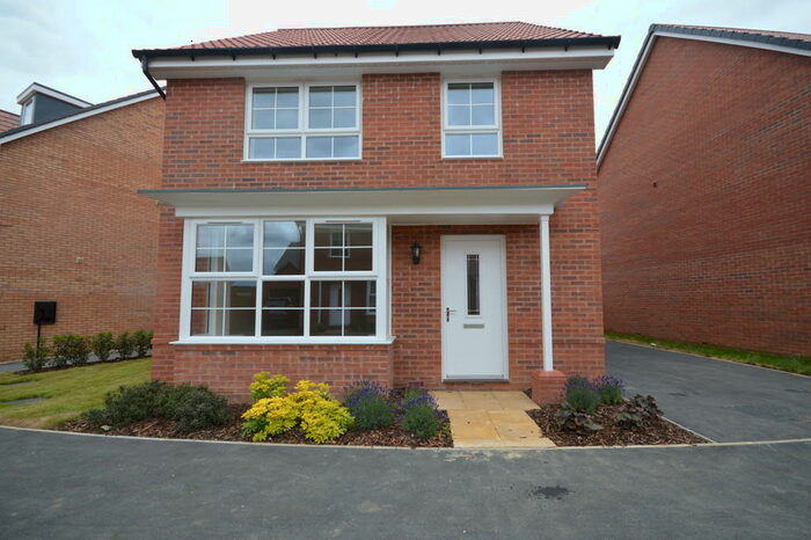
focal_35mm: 16
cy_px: 270
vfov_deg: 72.0
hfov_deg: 95.0
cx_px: 406
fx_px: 372
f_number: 6.3
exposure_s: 1/160
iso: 100
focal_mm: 11
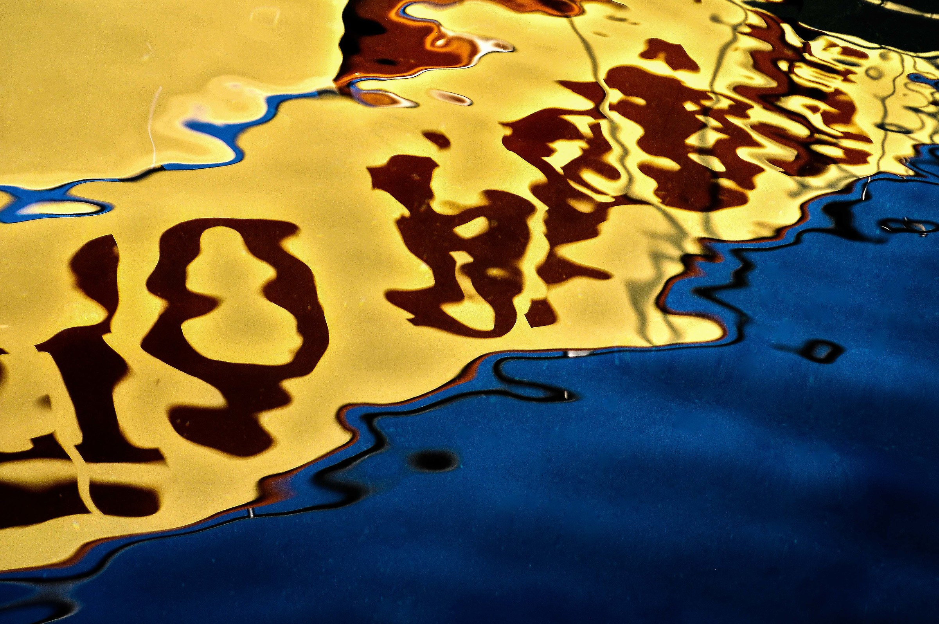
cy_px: 312
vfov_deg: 13.0
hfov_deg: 19.5
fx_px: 2735
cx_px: 470
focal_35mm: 105
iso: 200
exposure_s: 1/80
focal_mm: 70
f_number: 3.5
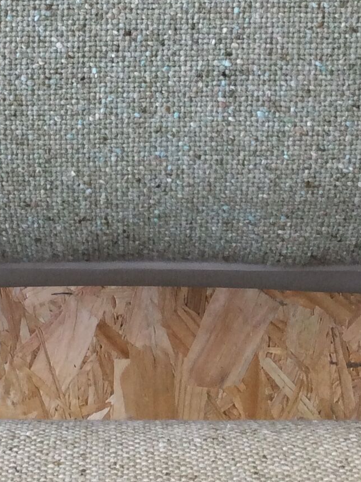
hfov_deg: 15.4
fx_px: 1335
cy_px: 48
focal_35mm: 96
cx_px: 148
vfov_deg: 20.0
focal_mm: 3.3
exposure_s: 1/33
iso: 40
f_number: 2.4
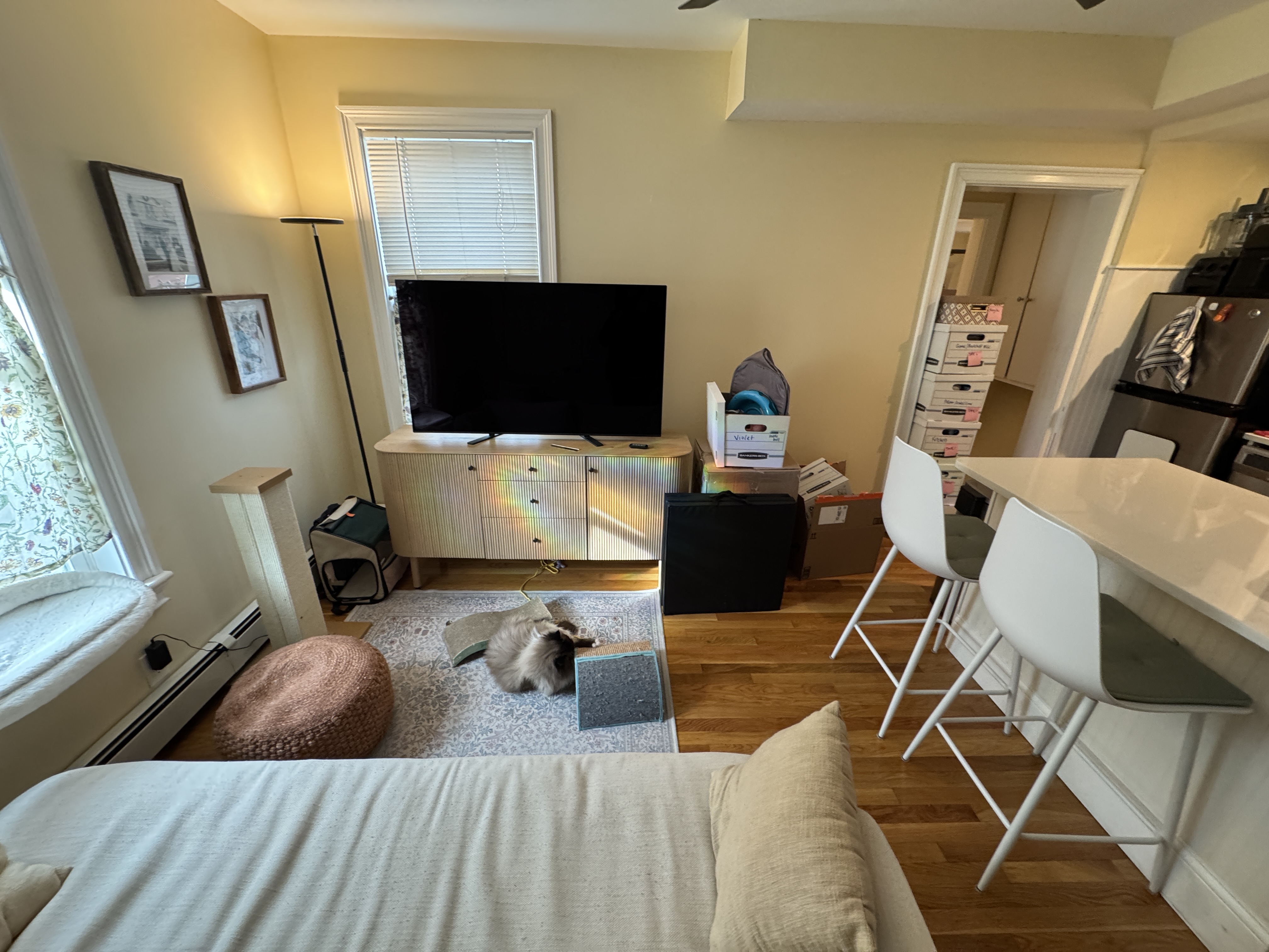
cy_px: 476
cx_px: 634
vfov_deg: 85.7
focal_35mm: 14
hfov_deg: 102.1
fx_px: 513
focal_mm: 2.22
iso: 320
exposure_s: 1/60
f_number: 2.2
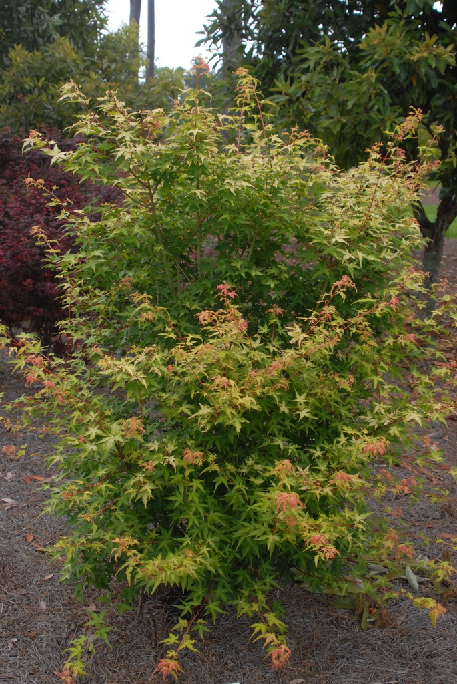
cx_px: 228
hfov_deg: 32.0
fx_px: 798
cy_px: 342
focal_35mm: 42
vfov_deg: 46.4
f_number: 7.1
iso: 400
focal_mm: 28
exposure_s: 1/180
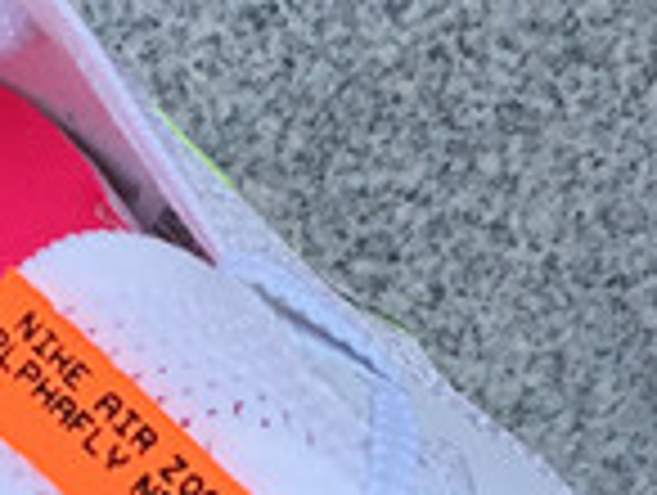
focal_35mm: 191
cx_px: 360
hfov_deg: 10.3
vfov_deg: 7.6
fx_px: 3631
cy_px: 835
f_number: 2.4
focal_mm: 3.3
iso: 25
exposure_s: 1/448
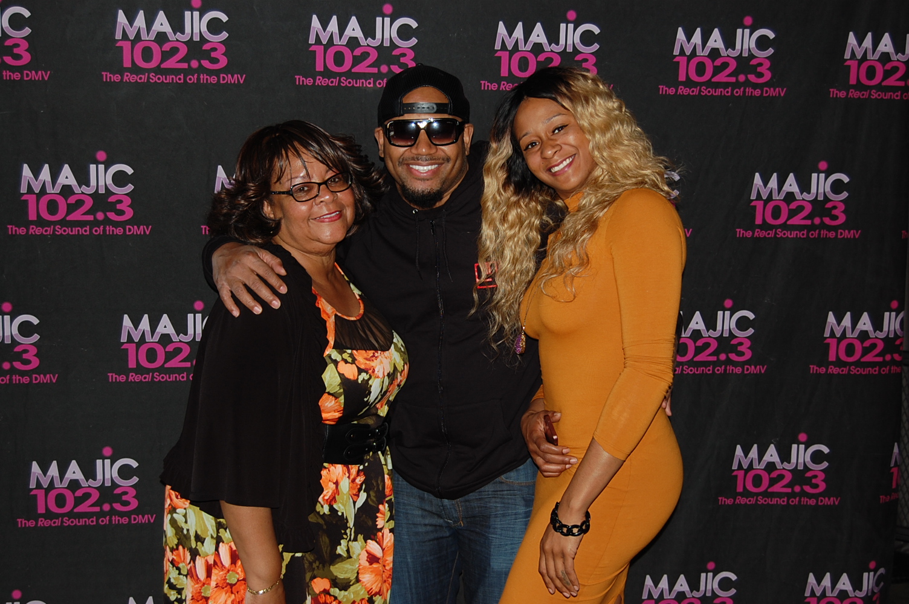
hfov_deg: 35.1
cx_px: 454
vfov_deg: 23.7
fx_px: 1438
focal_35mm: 57
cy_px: 302
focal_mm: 38
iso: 220
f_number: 5.6
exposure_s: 1/125
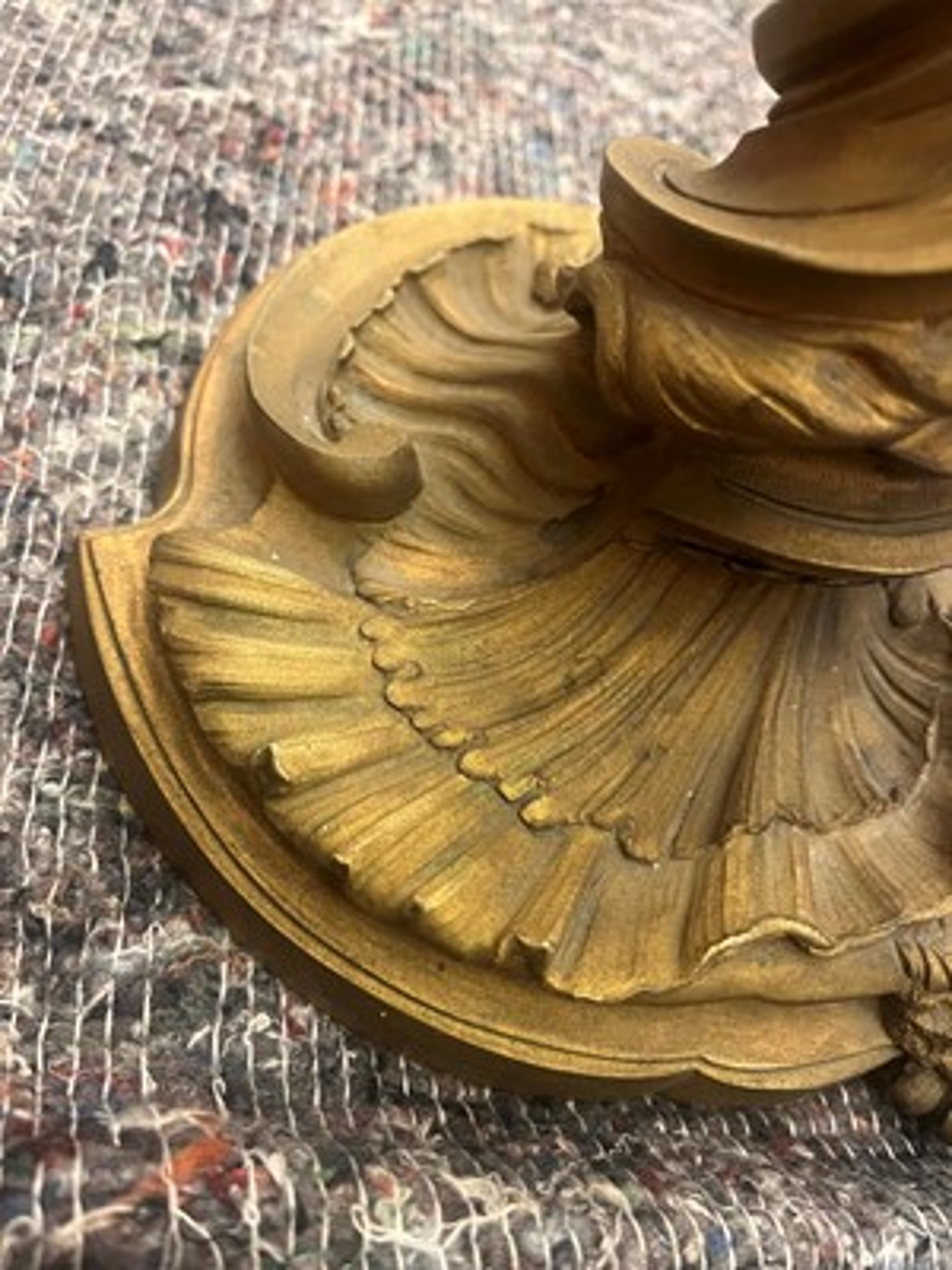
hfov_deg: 53.1
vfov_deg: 67.3
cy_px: 635
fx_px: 953
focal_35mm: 26
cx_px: 476
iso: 500
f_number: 1.6
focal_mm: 5.1
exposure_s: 1/50
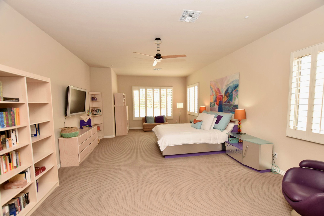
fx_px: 135
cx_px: 162
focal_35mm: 15
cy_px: 108
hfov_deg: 100.4
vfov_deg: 77.3
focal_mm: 10
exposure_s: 1/125
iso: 720
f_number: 5.6
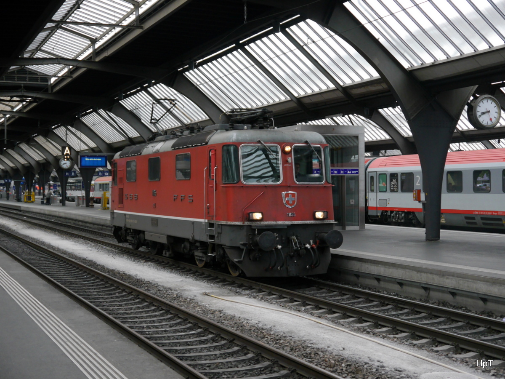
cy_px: 190
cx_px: 252
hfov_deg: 33.2
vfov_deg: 25.2
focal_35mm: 58
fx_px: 846
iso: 800
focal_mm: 29
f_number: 4.9
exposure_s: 1/125
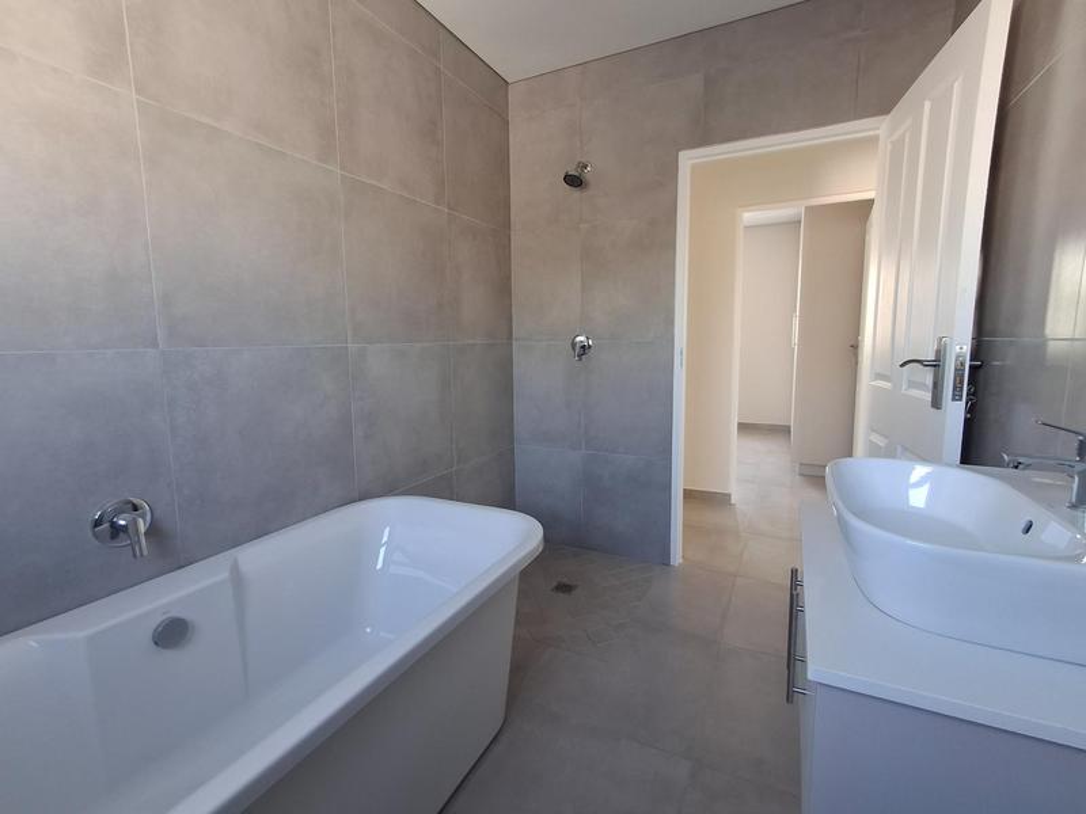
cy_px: 407
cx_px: 543
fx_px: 502
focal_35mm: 16
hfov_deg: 94.5
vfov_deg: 78.1
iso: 64
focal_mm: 1.64
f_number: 2.2
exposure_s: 1/40
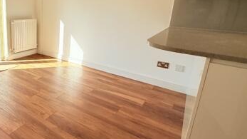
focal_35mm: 26
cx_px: 55
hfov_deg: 66.3
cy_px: 48
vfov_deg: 43.8
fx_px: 170
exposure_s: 1/658
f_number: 2.2
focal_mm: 2.22
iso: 64
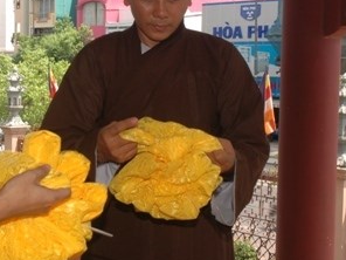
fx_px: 840
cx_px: 19
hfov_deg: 22.6
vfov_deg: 17.6
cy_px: 111
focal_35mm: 84
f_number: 16
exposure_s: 1/50
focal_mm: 27
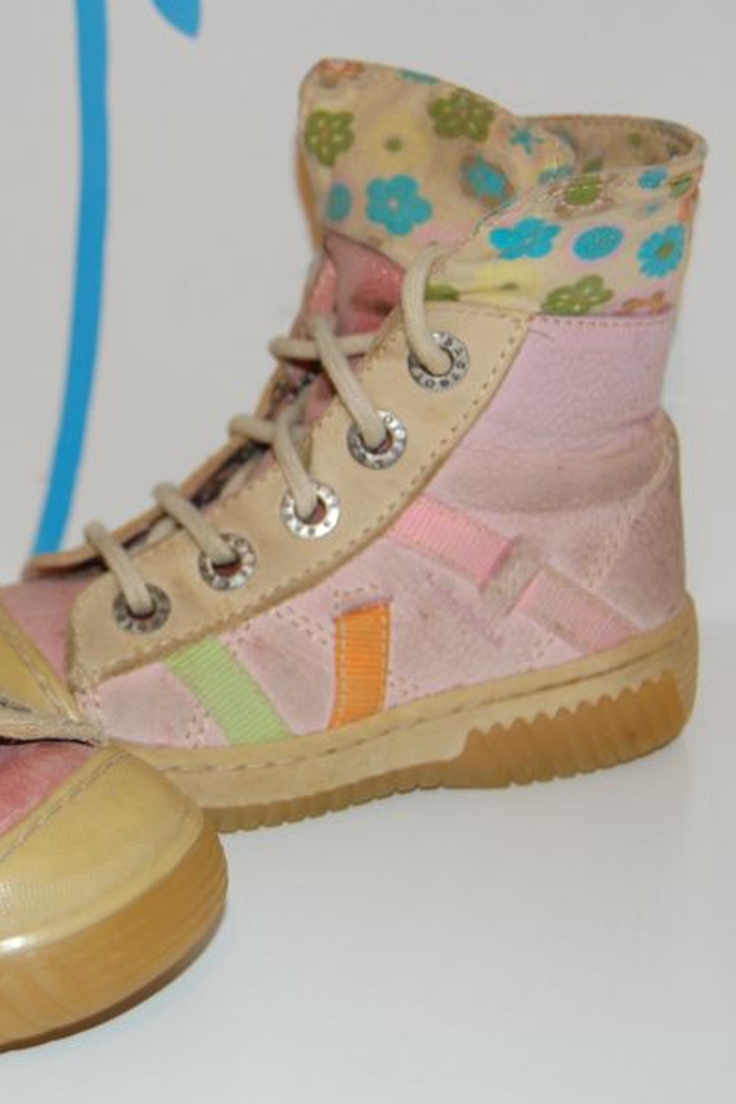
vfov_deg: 23.6
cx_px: 31
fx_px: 2637
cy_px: 551
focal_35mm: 86
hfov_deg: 15.6
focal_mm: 38
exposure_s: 1/60
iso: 400
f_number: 4.8
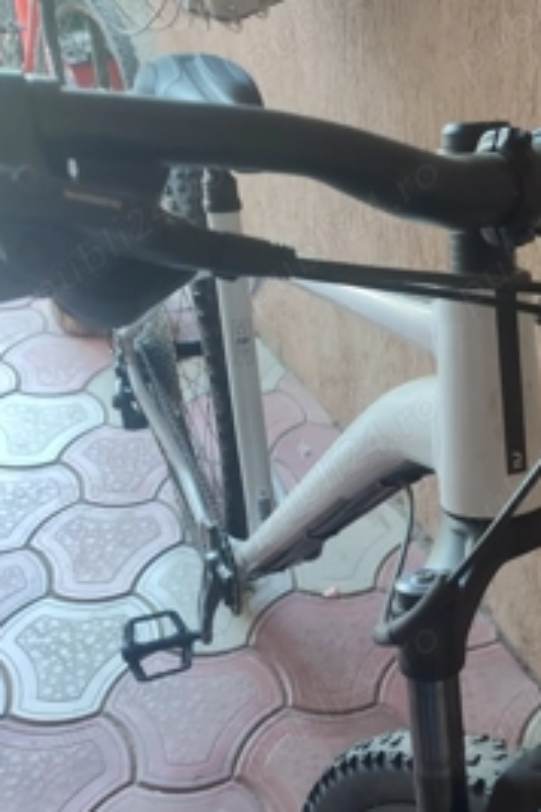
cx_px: 447
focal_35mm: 39
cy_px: 517
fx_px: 879
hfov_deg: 33.1
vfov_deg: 49.0
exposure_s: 1/33
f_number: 1.9
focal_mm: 6.04
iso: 158
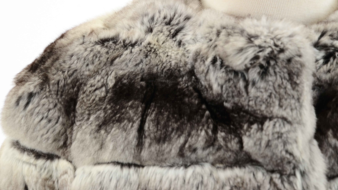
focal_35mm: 166
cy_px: 87
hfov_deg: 13.0
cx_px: 169
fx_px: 1483
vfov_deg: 7.3
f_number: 8
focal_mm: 105
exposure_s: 1/60
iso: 160
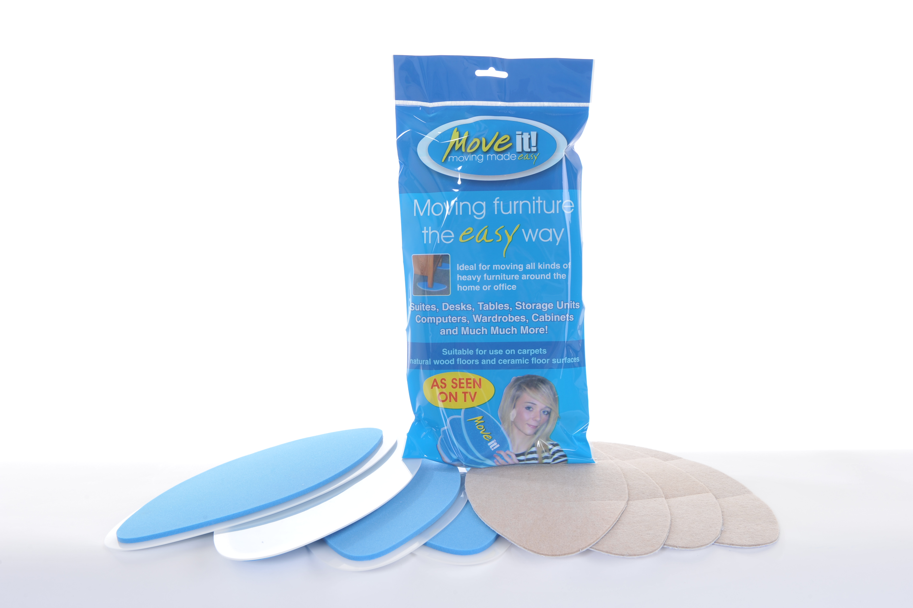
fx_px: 1394
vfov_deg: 24.6
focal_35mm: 55
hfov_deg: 36.3
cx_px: 456
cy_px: 304
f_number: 11
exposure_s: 1/125
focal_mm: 55
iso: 200
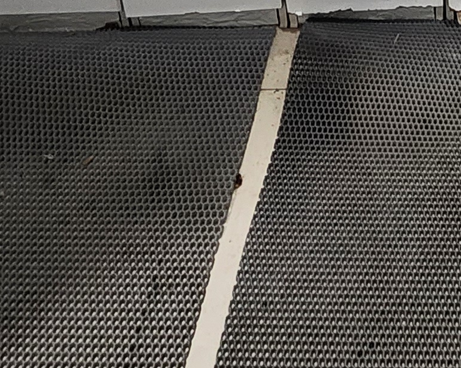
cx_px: 517
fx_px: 900
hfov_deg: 26.3
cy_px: -493
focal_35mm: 66
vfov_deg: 15.0
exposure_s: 1/30
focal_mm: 2.2
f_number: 2.2
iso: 320
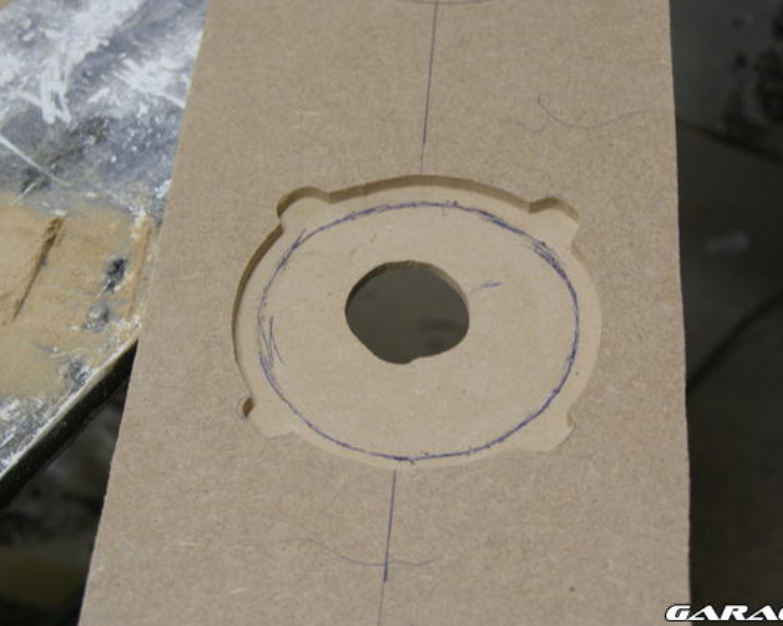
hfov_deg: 27.9
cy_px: 312
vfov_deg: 22.5
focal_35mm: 68
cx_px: 446
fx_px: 1576
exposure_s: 1/10
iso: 400
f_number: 5.6
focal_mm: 40
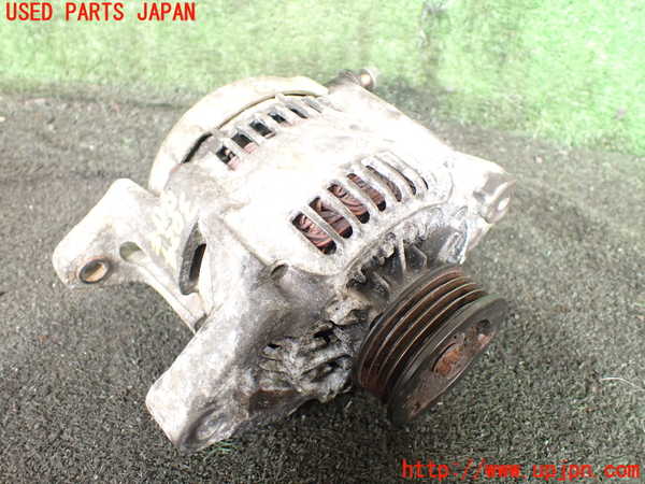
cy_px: 242
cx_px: 322
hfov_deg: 60.0
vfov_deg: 46.8
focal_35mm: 30
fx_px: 559
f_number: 2.3
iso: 320
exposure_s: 1/125
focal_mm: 5.4
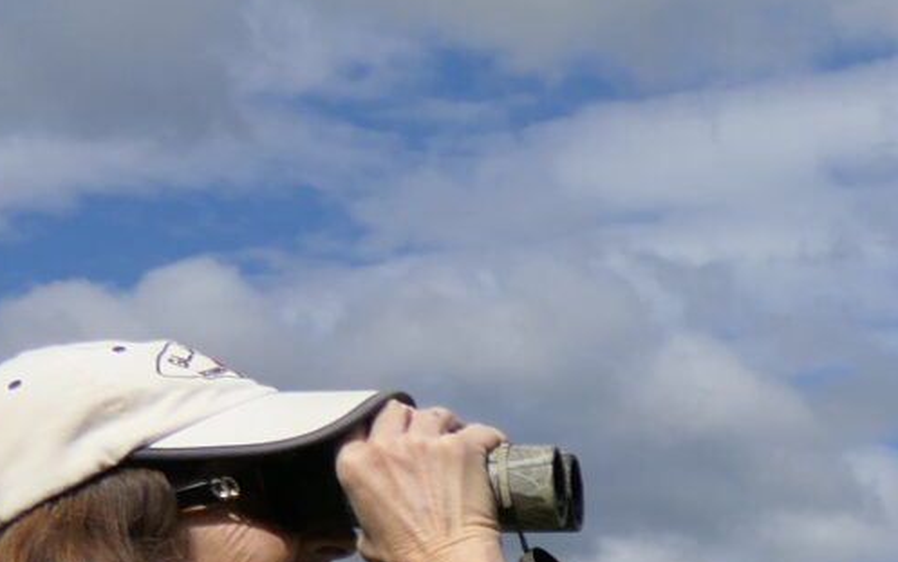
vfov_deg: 9.8
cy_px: 1031
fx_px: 3085
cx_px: 1998
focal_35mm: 126
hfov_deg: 13.3
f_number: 4
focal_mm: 8.8
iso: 125
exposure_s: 1/500
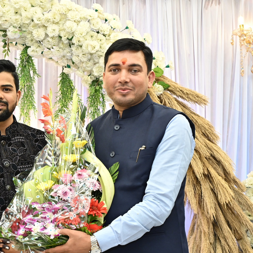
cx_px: 7
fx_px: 595
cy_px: 171
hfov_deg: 23.1
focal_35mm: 72
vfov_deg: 23.9
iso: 800
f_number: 5.6
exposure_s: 1/200
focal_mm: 40
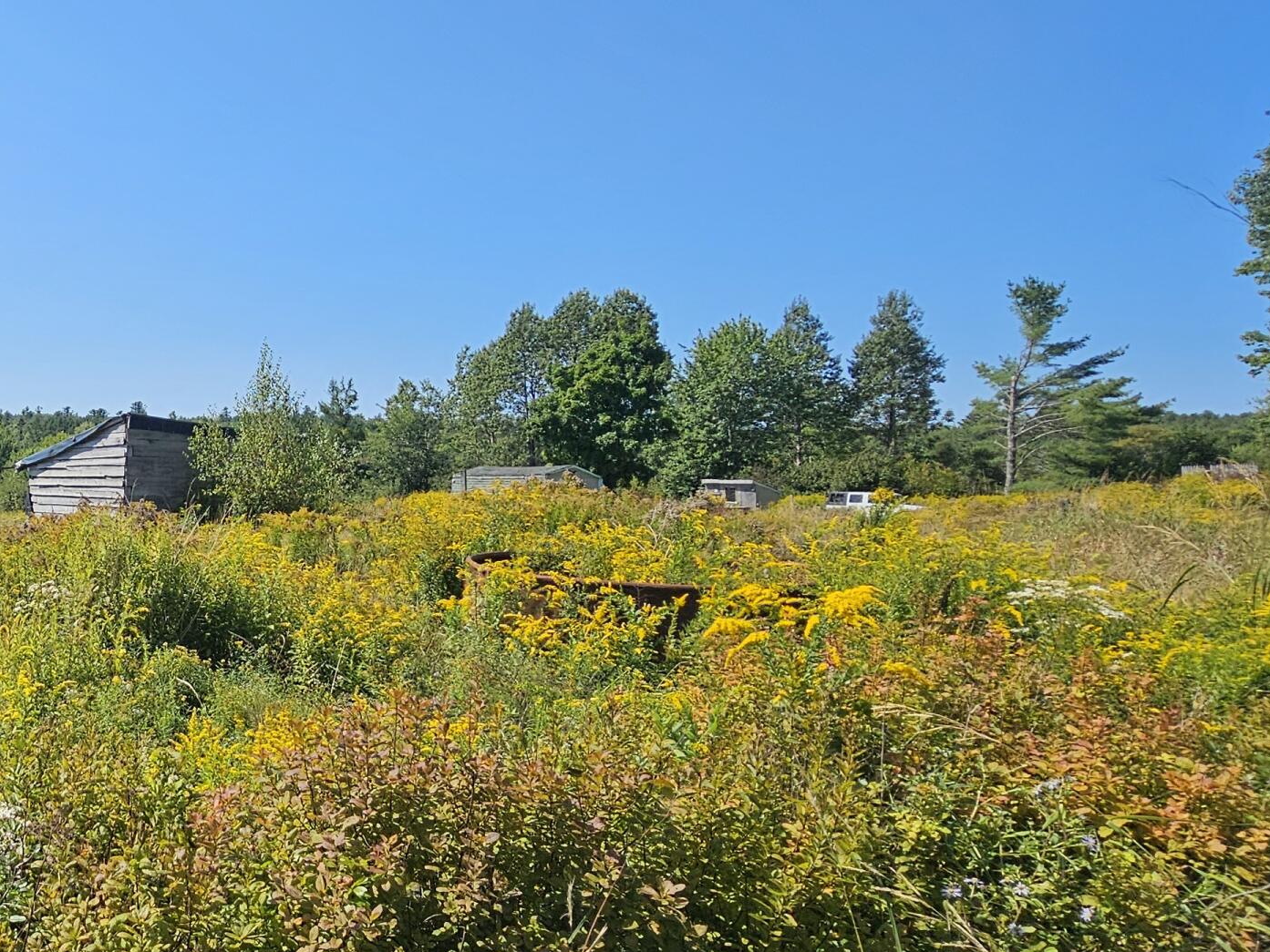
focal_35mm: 28
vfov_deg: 49.8
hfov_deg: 53.7
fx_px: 1027
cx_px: 83
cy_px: 471
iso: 50
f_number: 2.2
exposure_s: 1/3211
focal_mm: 2.2
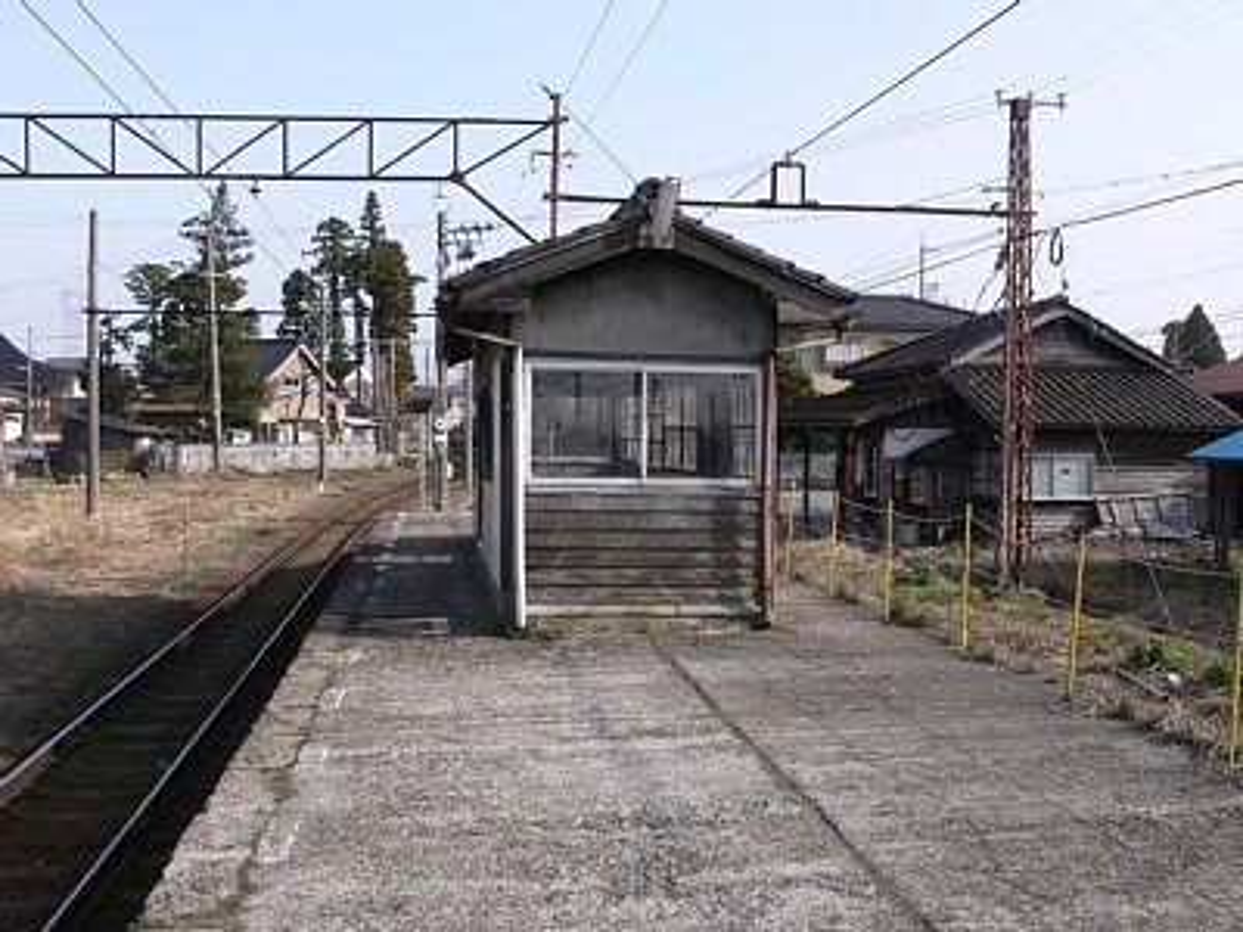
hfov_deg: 52.6
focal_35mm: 35
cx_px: 622
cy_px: 466
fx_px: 1257
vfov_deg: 40.7
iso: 80
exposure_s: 1/200
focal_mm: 7.4
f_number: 5.6
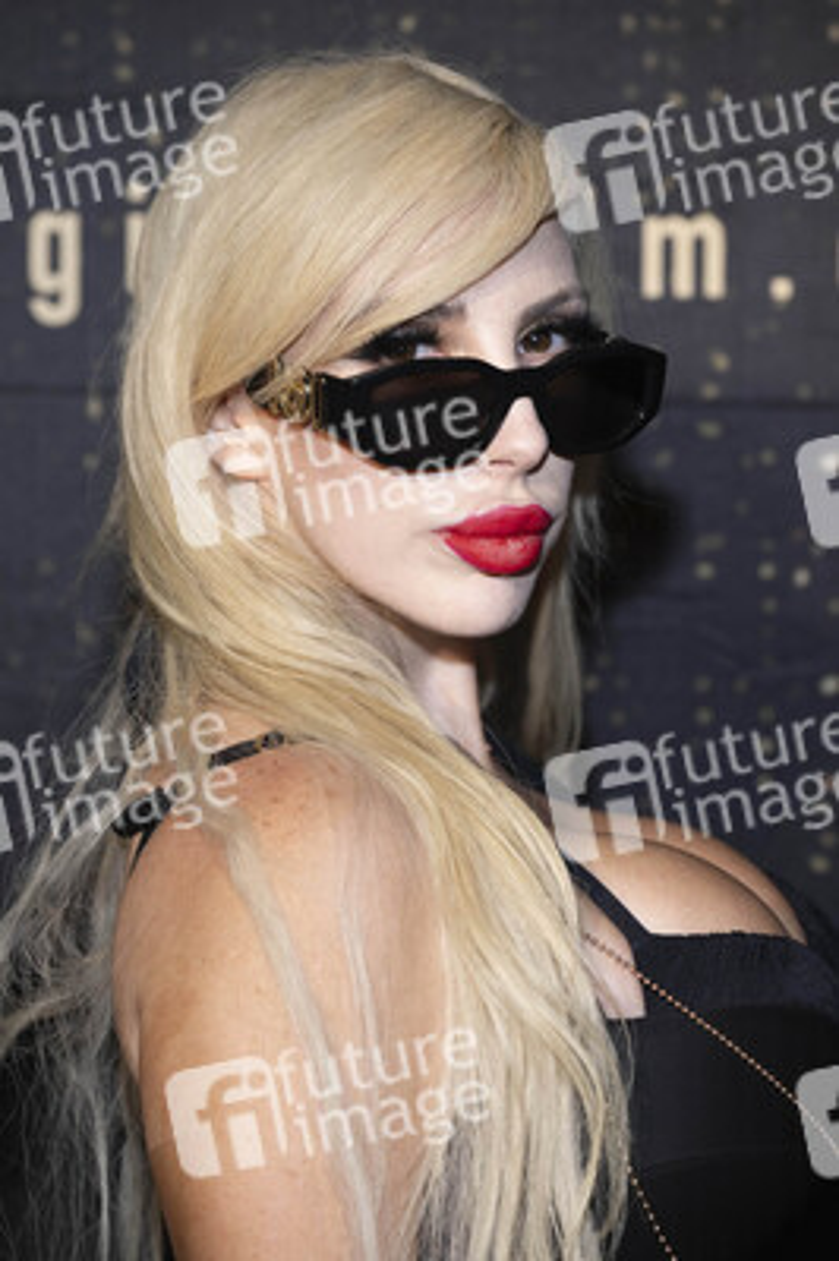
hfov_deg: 11.4
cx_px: 420
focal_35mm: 120
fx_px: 4202
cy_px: 630
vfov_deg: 17.1
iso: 800
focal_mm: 120
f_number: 5.6
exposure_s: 1/200
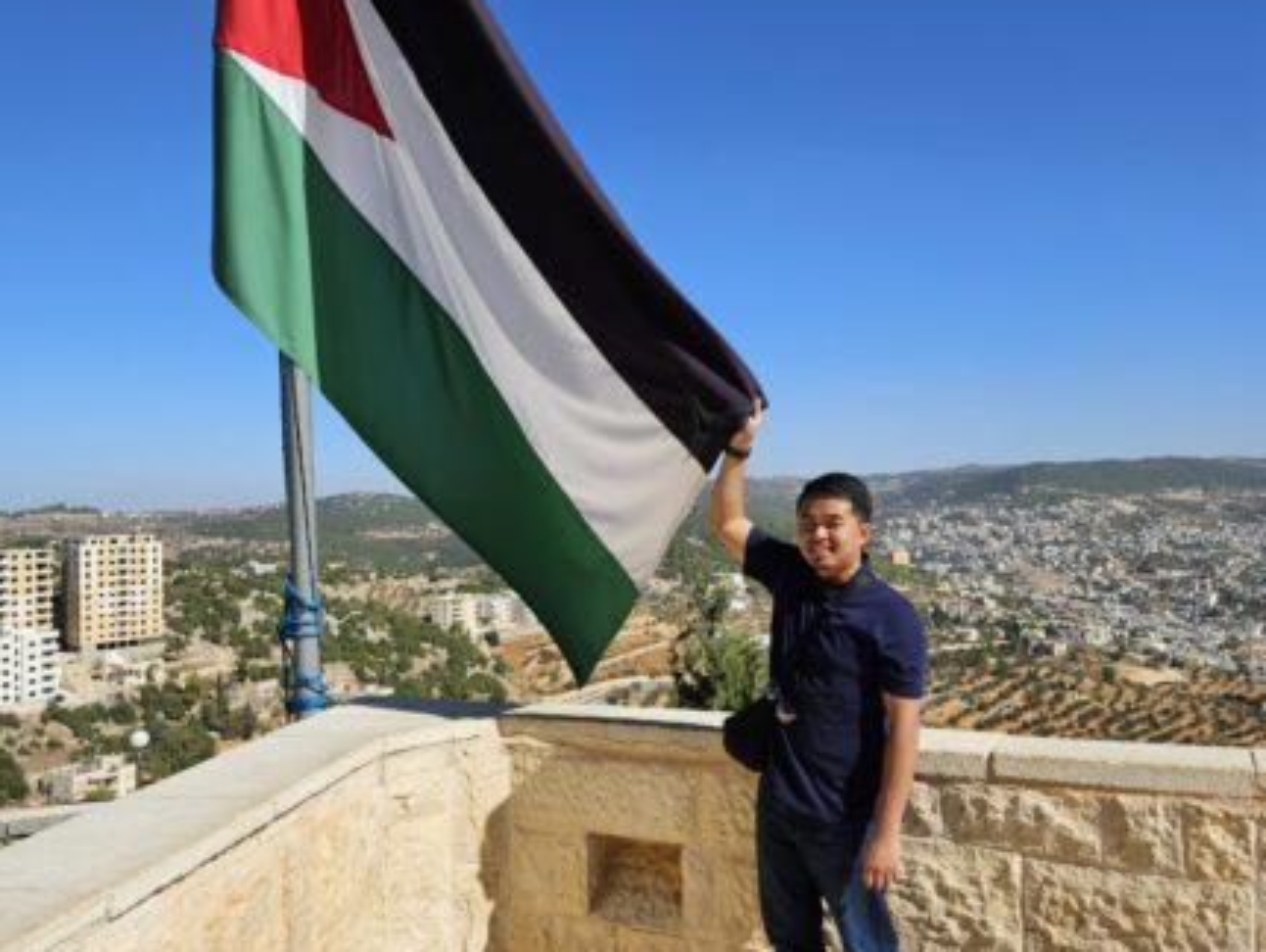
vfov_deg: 56.9
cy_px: 473
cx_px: 611
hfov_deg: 71.5
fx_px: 878
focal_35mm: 24
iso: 25
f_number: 1.8
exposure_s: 1/2339
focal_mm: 5.4
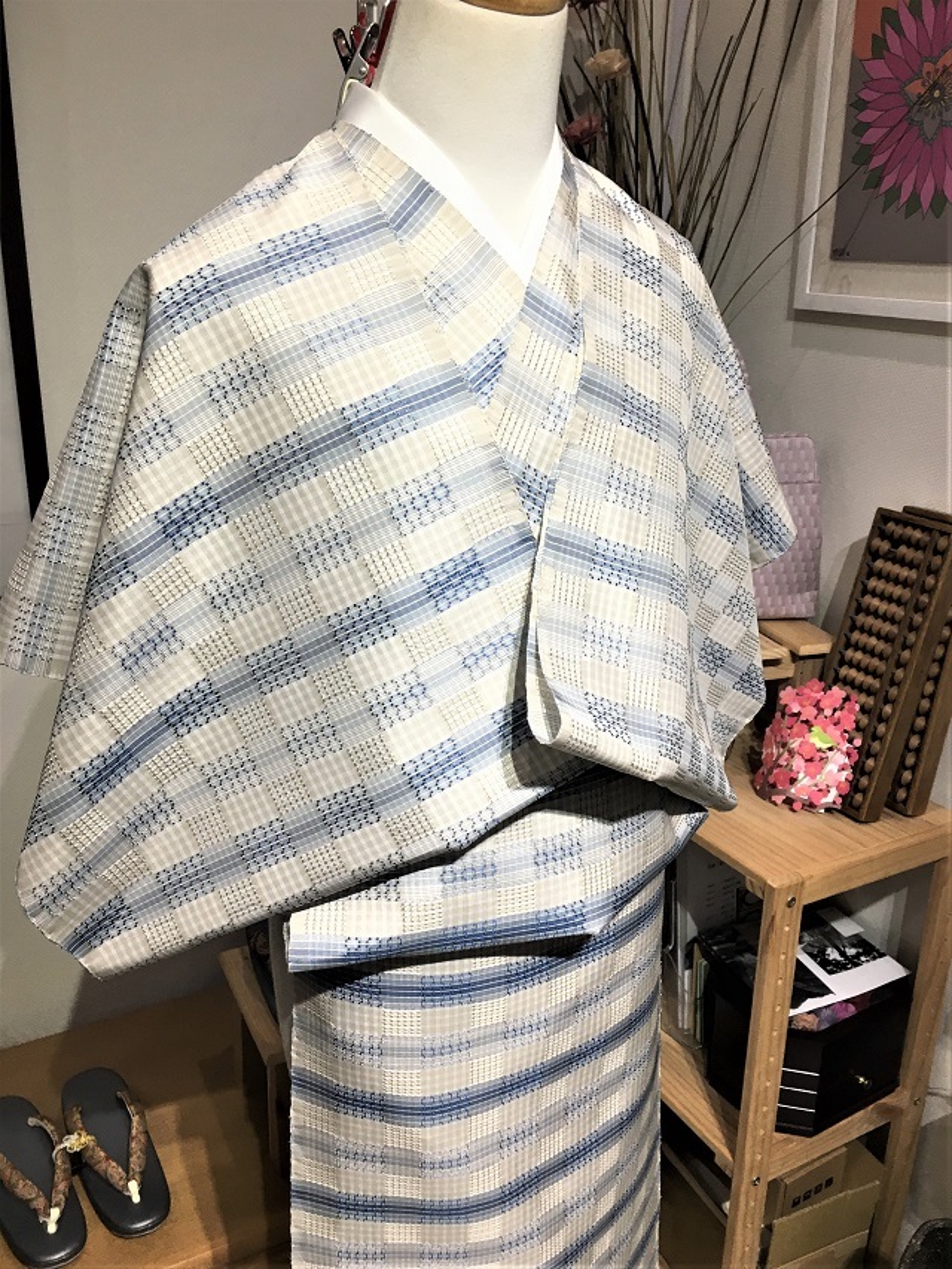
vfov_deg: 61.7
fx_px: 1063
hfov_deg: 48.2
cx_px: 476
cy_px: 634
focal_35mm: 29
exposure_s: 1/40
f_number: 2.2
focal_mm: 4.15
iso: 25
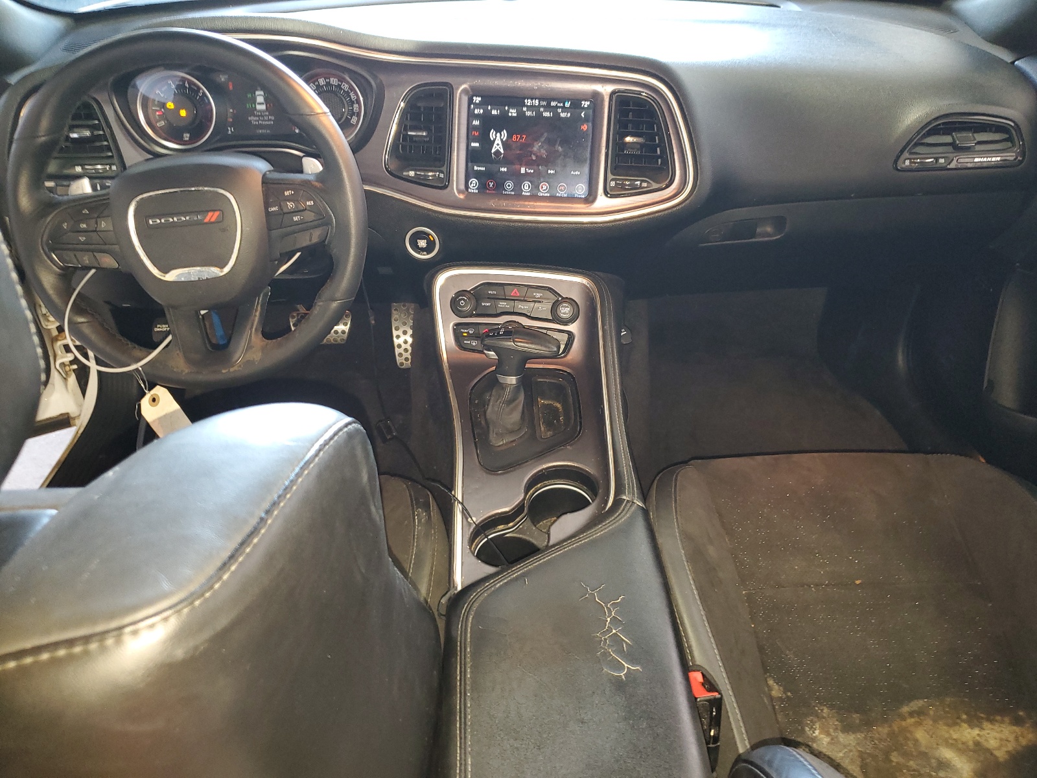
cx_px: 518
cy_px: 389
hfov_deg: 67.3
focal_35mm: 26
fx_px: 779
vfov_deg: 53.1
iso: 142
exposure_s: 1/15
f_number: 1.5
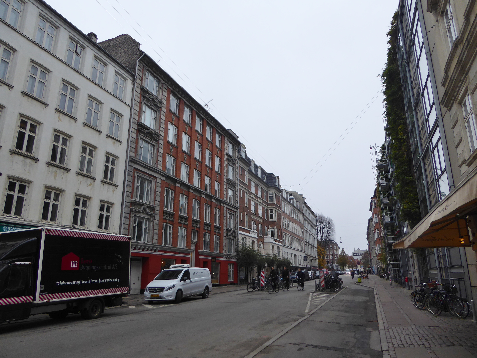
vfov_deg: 54.9
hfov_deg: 69.4
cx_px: 238
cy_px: 179
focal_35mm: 25
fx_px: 344
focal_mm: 4.3
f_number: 3.3
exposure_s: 1/100
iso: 100
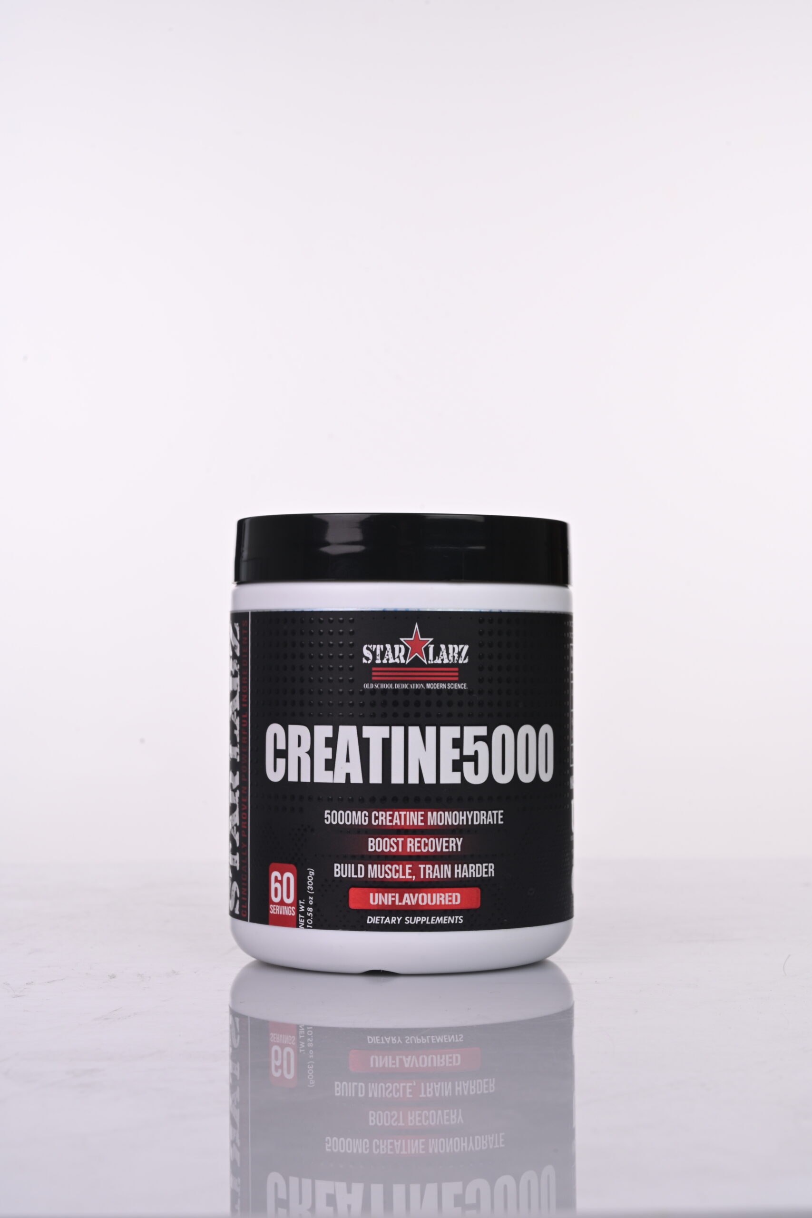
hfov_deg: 19.5
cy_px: 609
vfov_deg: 28.8
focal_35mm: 70
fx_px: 2368
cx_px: 406
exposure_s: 1/160
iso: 125
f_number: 16
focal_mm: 70
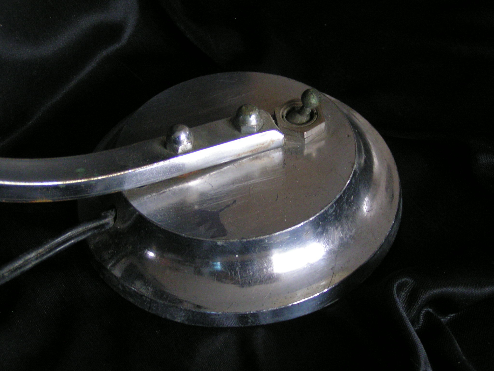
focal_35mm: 63
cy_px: 186
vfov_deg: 23.3
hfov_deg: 30.7
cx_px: 247
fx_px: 899
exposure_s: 1/25
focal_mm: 9.7
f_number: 3.2
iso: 200
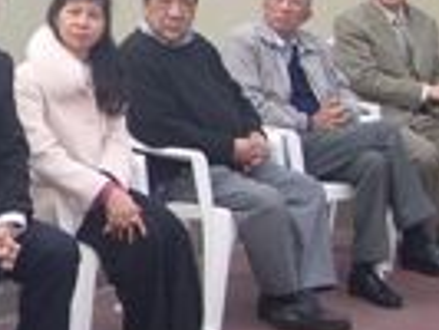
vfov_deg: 12.5
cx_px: -224
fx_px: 1498
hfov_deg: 15.4
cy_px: 33
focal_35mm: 118
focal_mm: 5.8
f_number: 2.6
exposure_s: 1/160
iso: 80
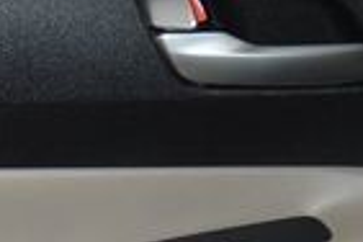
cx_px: -90
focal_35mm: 170
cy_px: 341
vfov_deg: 7.9
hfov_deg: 11.8
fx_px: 1717
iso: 2200
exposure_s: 1/125
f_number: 3.8
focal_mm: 25
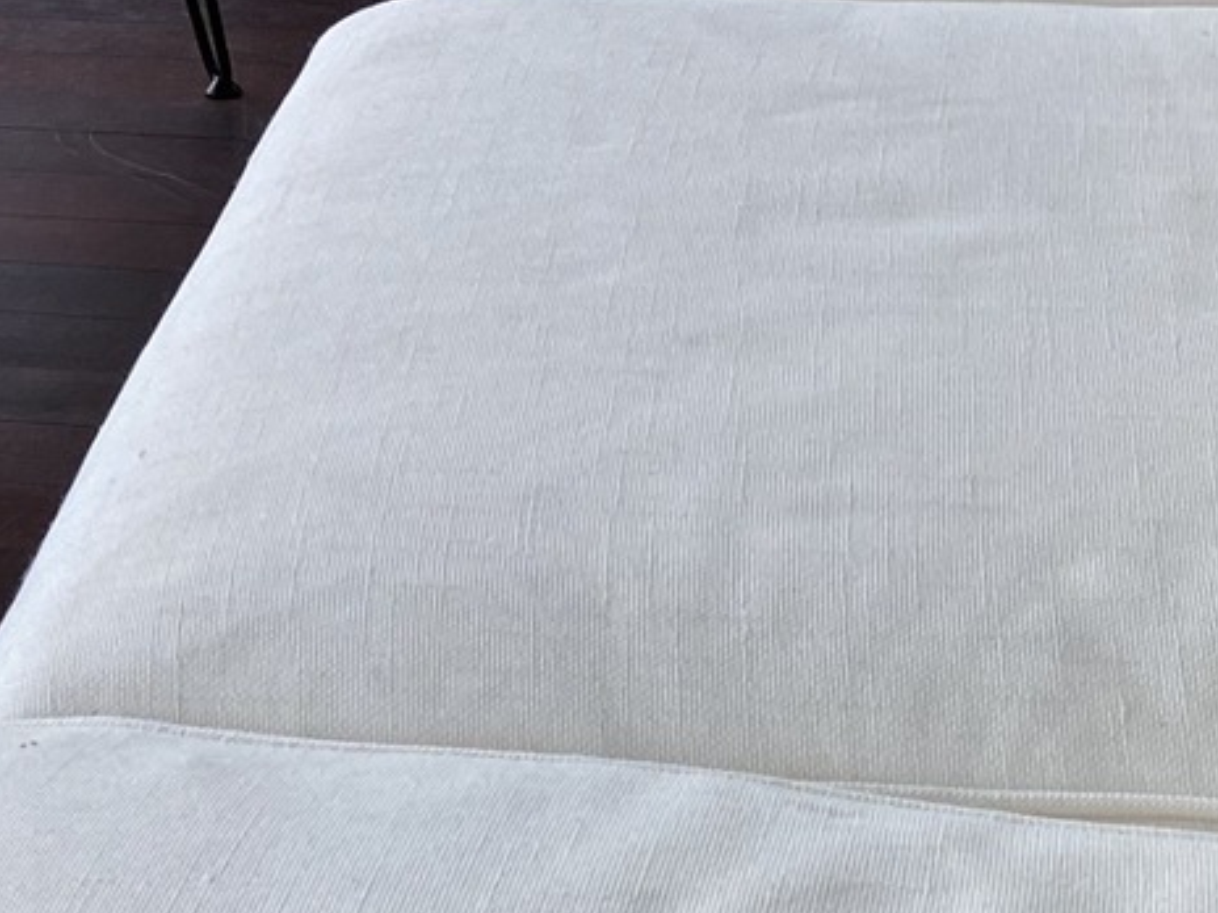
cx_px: 291
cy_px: -370
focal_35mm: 112
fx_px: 3941
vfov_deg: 12.7
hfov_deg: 17.5
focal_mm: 4.25
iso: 100
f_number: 1.8
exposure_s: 1/121
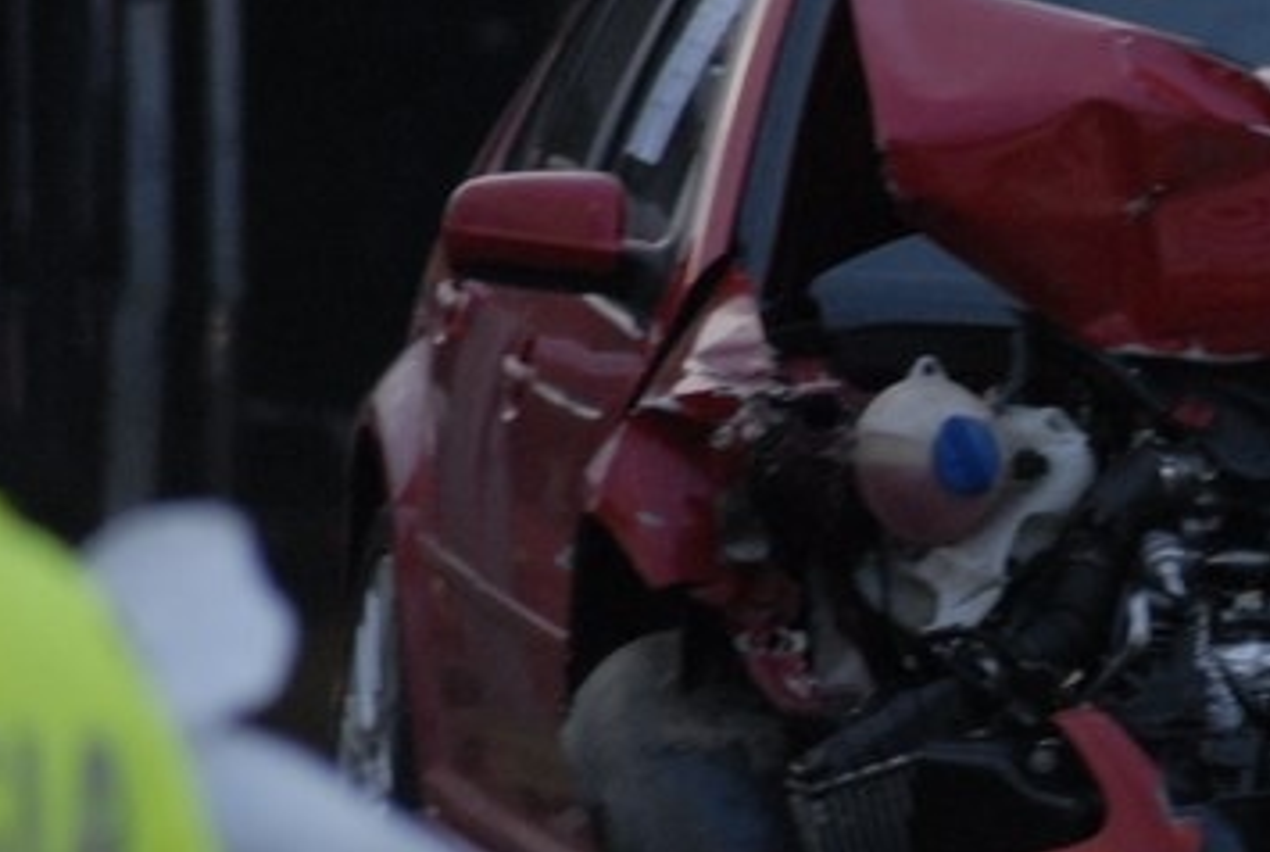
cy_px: 526
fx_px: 39011
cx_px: 1538
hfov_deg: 1.9
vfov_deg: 1.3
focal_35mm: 1104
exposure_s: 1/160
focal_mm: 300
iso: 800
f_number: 5.6
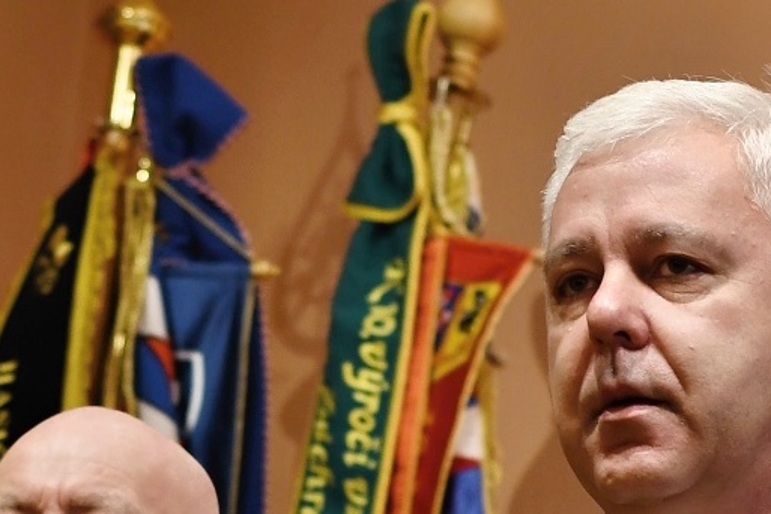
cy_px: 706
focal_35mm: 234
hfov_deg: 8.8
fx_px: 5011
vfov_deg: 5.8
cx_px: 470
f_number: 2.8
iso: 450
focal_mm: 50
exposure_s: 1/100
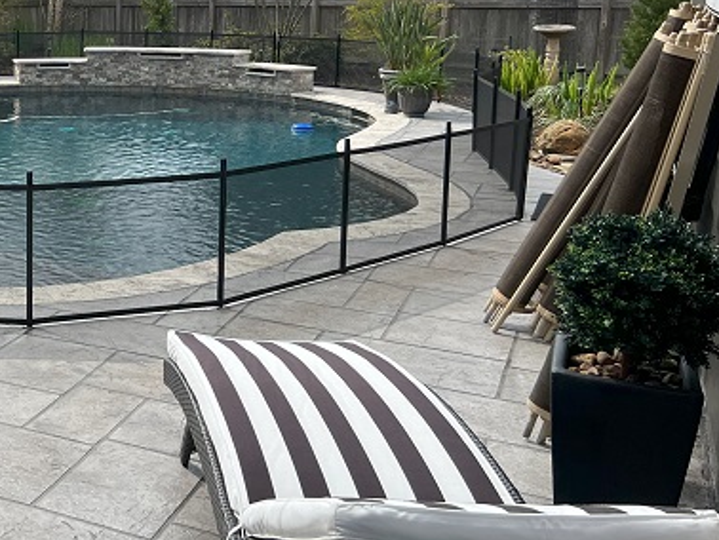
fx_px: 1143
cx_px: -38
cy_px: 154
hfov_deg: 31.6
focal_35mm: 55
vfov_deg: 26.3
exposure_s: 1/4115
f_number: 1.5
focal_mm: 5.7
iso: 50
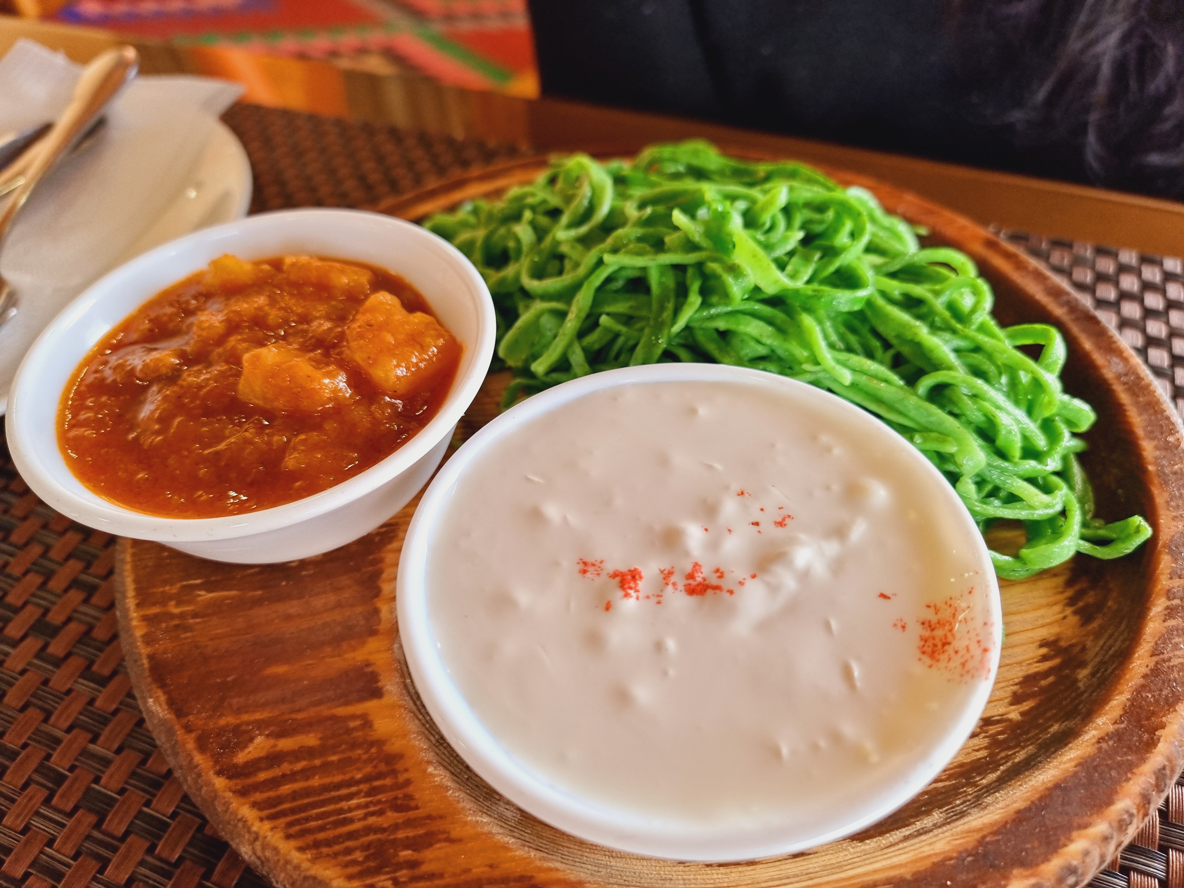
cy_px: 444
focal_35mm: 24
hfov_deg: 71.6
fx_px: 821
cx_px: 592
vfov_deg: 56.8
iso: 100
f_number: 1.8
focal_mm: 6.7
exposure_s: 1/120
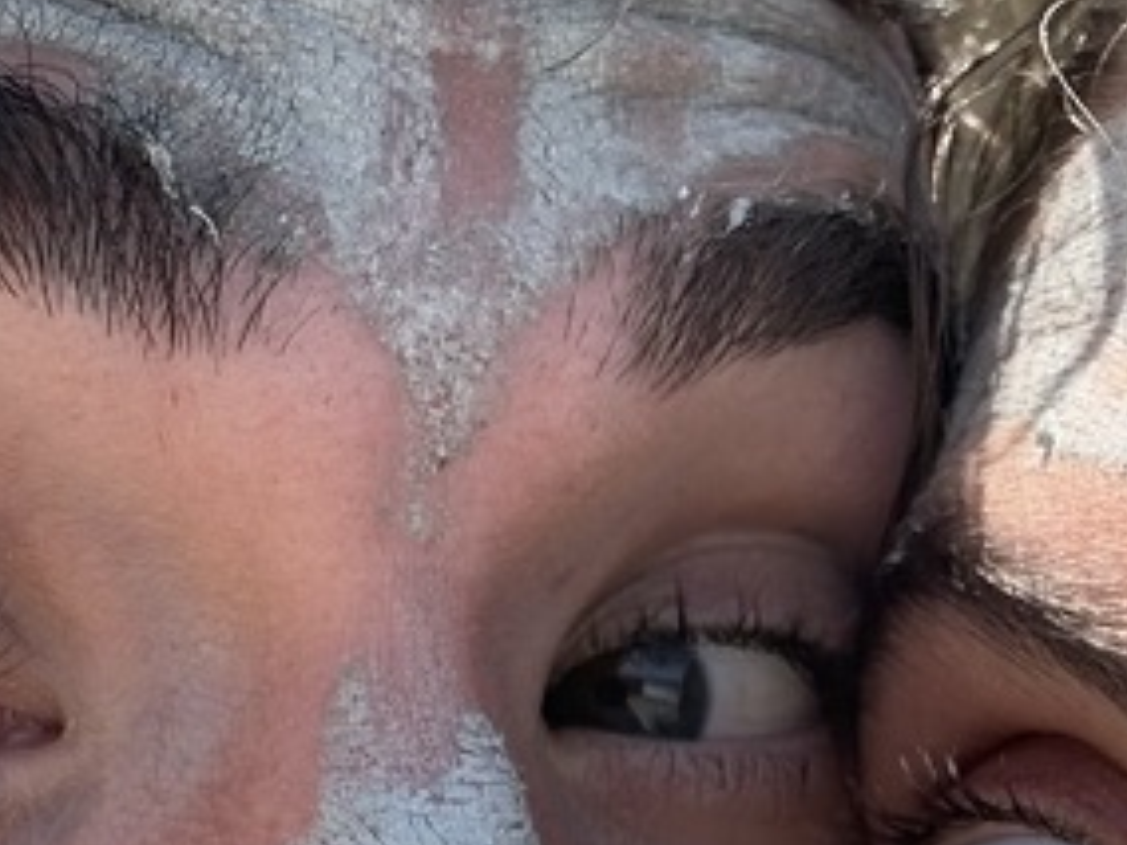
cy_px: 476
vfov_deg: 17.8
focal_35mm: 83
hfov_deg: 21.9
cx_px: 1321
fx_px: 2702
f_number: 1.9
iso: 25
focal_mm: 2.69
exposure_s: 1/587
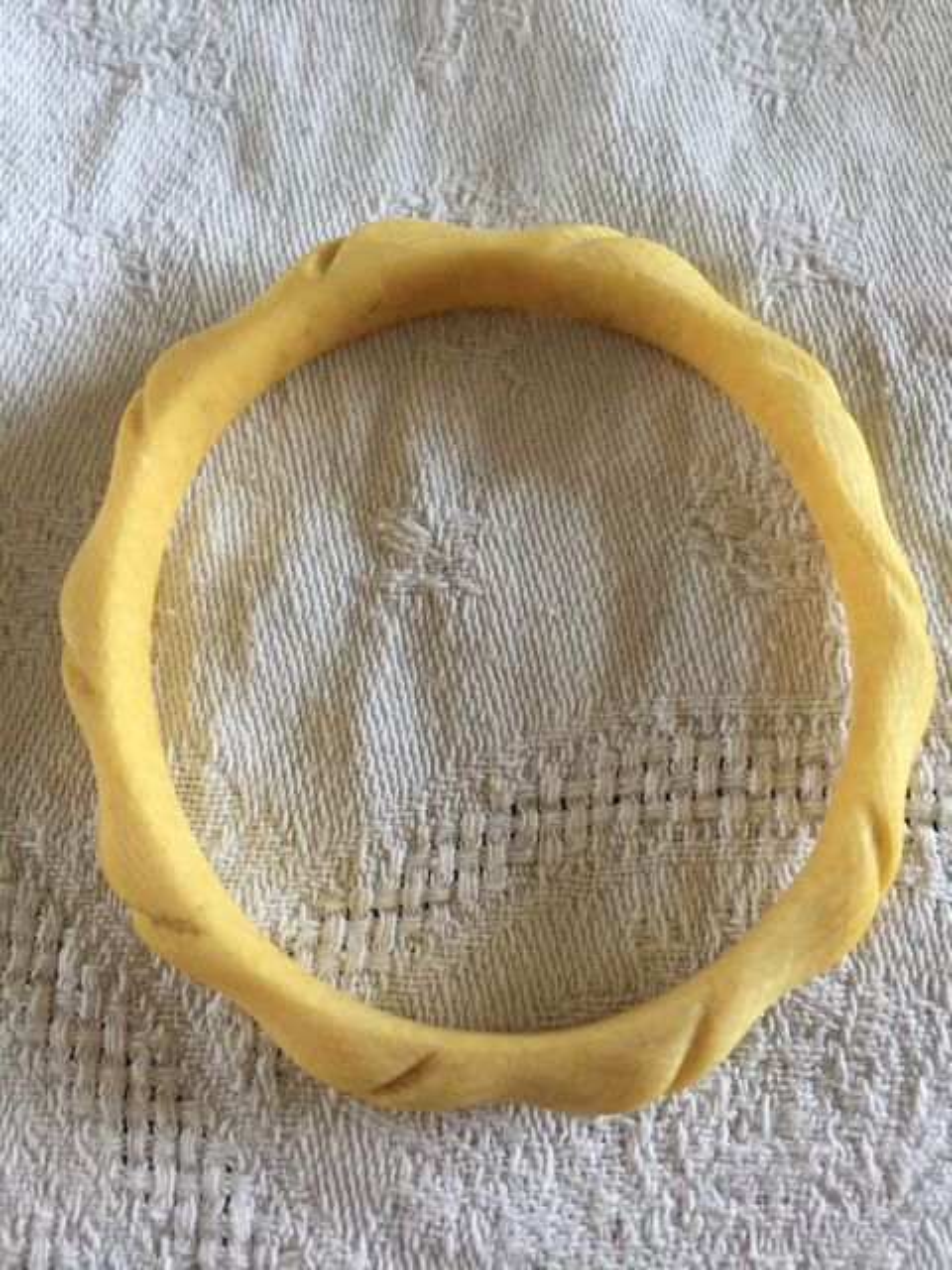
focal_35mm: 29
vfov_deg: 61.7
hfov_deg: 48.2
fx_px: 1063
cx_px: 476
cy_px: 635
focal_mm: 4.15
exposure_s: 1/33
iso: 320
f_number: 2.2
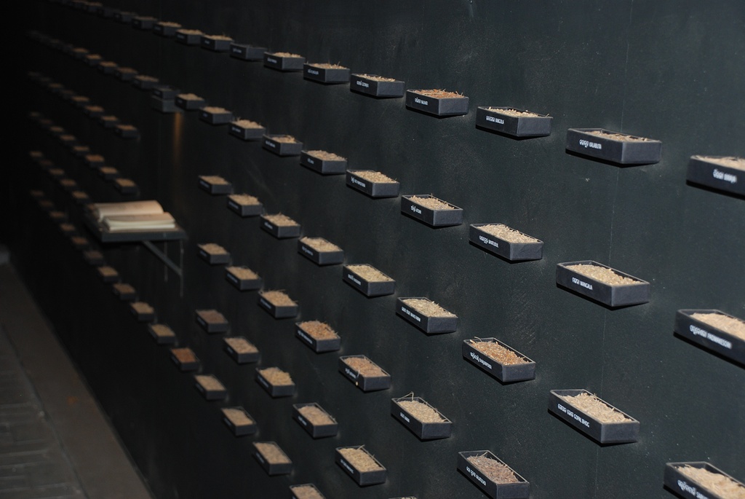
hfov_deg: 27.0
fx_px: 1554
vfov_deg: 18.2
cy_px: 250
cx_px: 372
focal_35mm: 75
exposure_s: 1/60
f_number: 5
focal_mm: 50
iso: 200
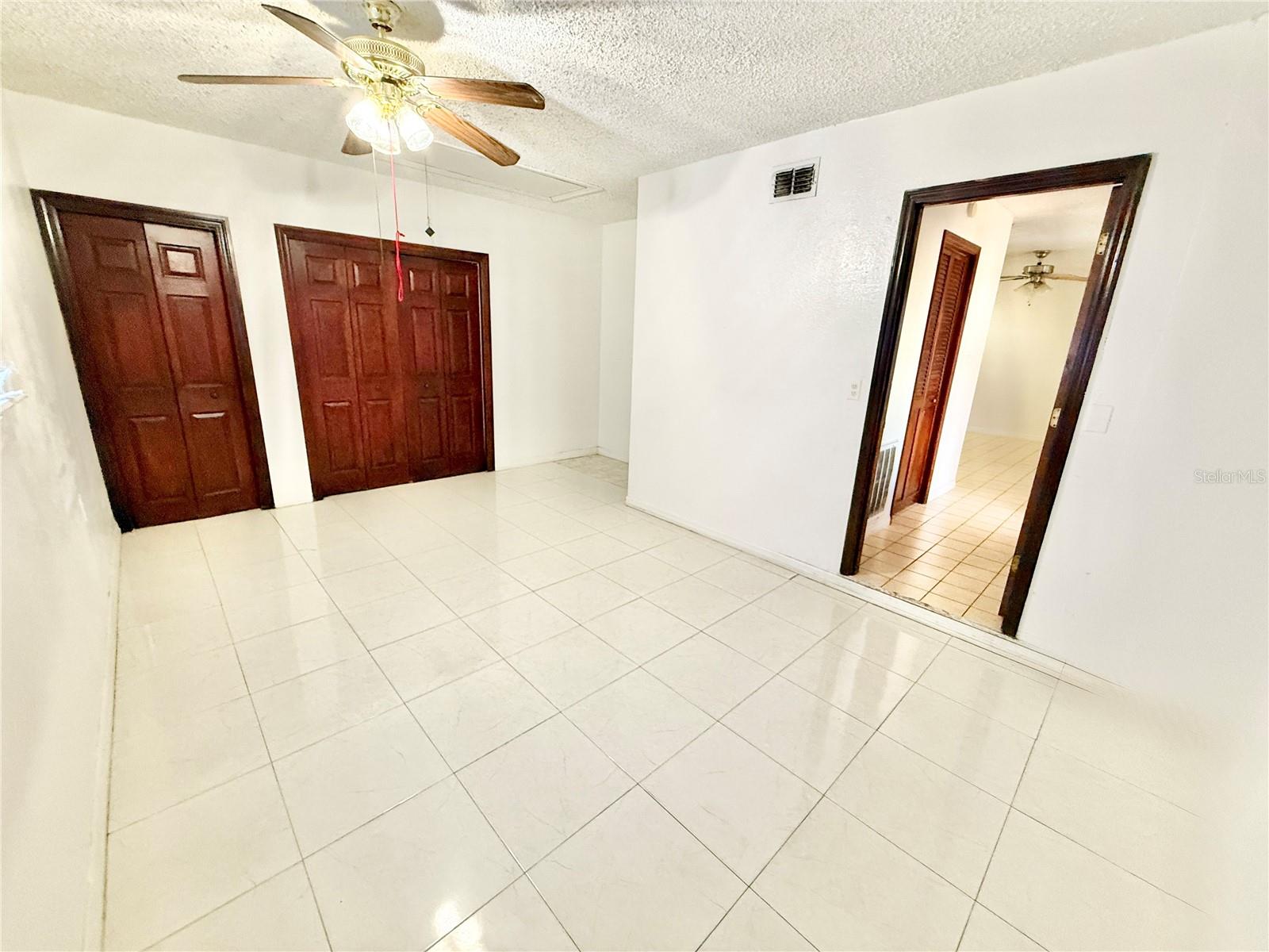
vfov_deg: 85.7
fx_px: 513
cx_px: 634
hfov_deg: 102.1
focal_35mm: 14
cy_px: 476
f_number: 2.2
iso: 500
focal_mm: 2.22
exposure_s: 1/60
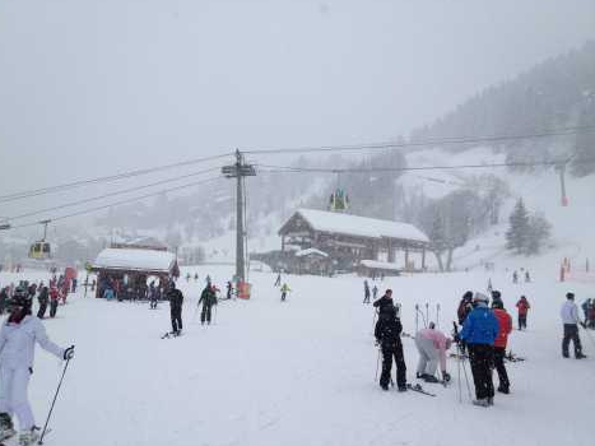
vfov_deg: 39.6
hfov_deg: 51.4
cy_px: 222
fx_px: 619
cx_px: 290
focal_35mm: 36
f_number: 2.4
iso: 64
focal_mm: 4.28
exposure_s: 1/690
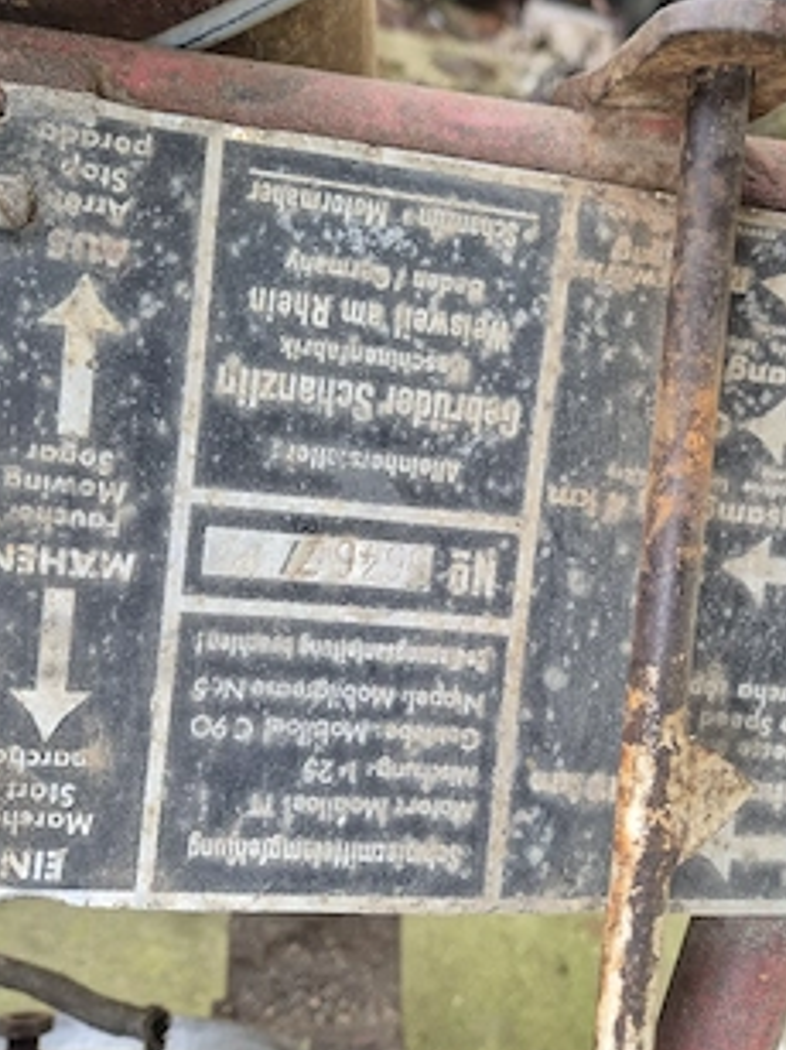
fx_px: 909
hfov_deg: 46.8
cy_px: 448
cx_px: 410
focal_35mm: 30
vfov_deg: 59.7
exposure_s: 1/100
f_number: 1.8
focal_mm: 5.4
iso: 200
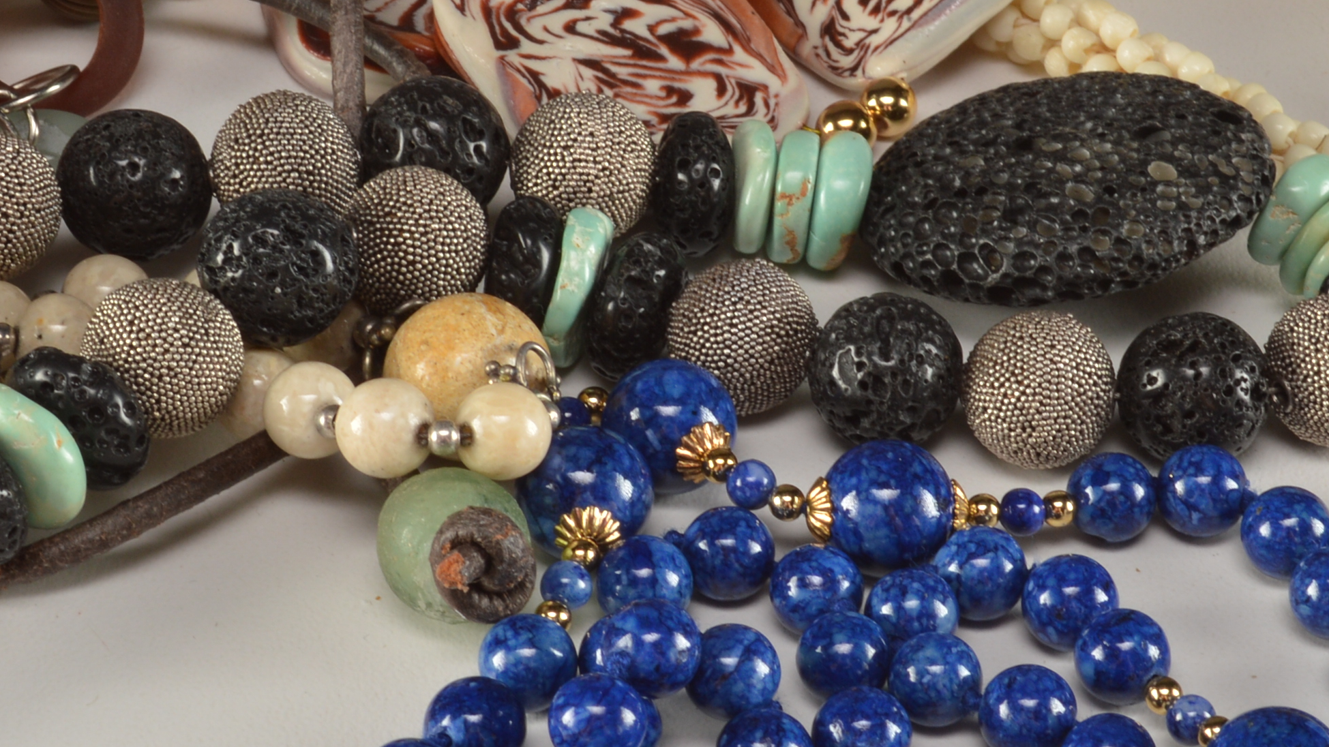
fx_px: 4483
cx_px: 1024
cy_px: 383
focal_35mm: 127
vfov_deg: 9.5
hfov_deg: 16.8
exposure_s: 1/100
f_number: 14
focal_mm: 35
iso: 100
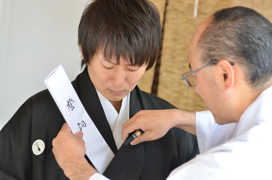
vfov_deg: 13.0
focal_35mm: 105
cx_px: 136
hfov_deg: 19.5
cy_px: 90
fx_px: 792
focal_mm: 70
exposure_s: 1/160
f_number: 4.5
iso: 800
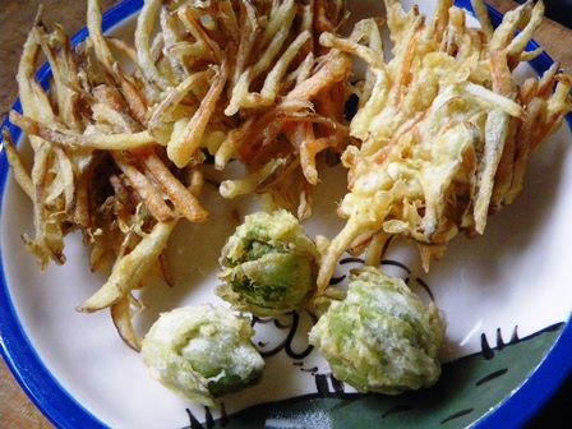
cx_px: 286
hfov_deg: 37.5
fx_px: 843
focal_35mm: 51
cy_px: 214
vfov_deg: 28.6
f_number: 4.4
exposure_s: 1/60
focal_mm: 9.1
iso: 800
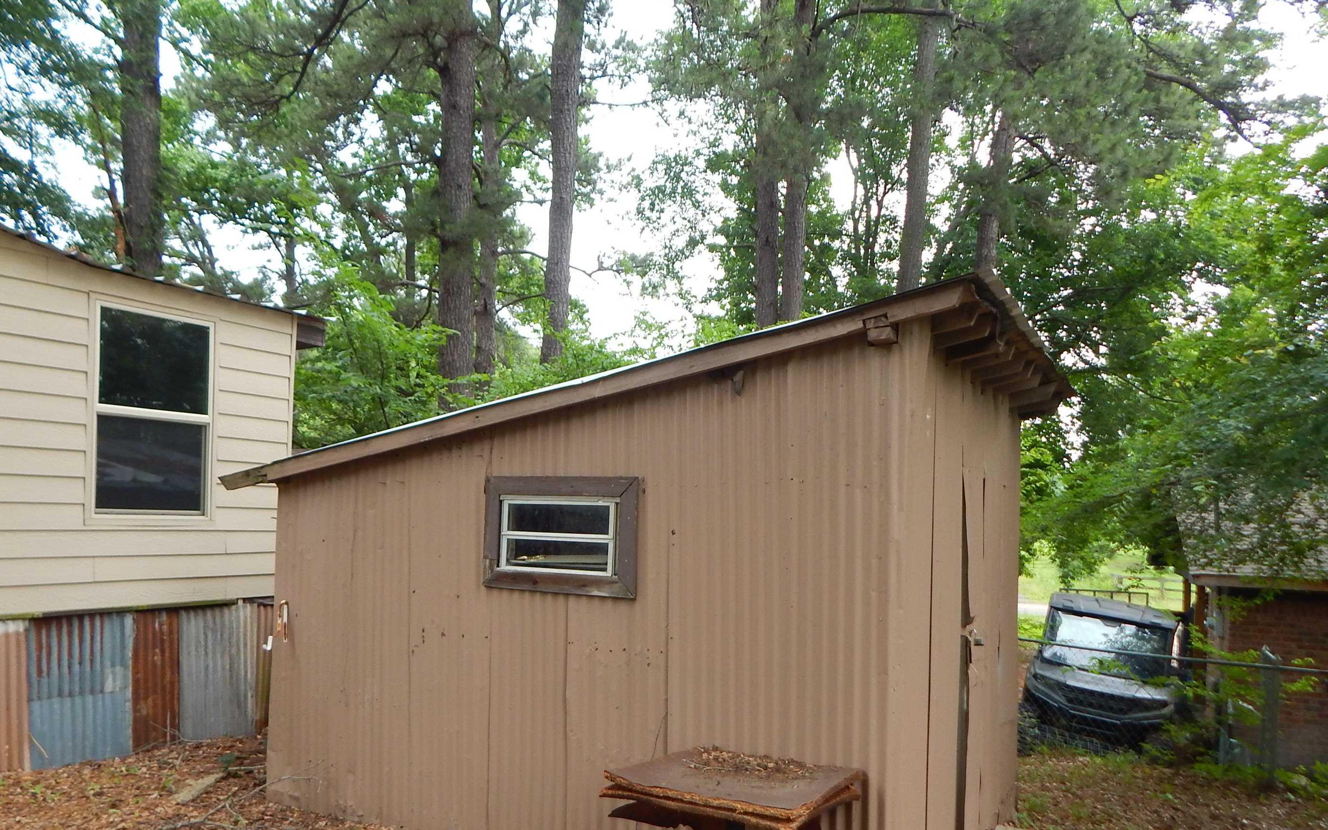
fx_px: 941
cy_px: 530
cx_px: 630
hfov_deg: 70.4
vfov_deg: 47.1
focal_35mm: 26
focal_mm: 4
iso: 125
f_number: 3
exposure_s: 1/125
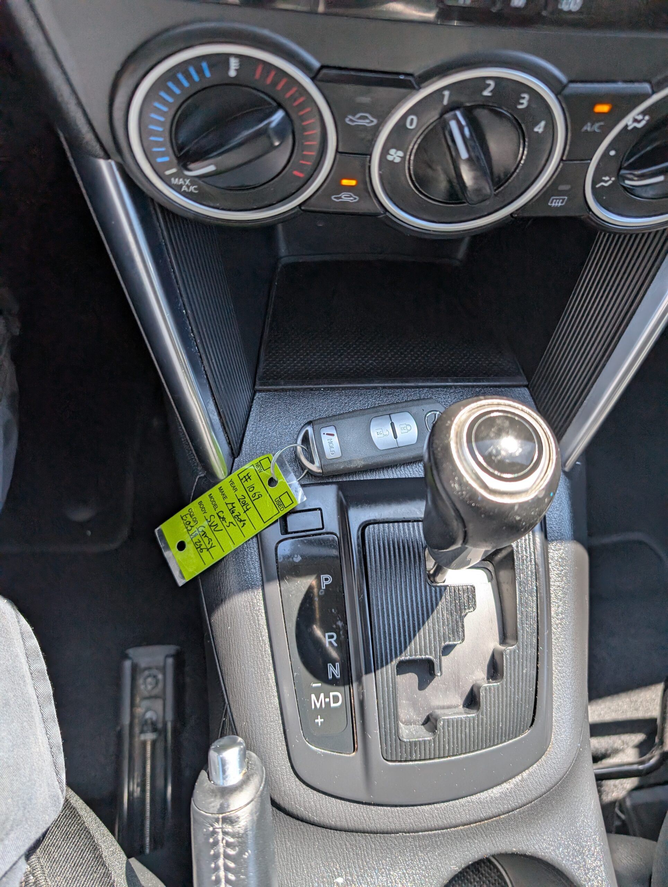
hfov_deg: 56.9
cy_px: 444
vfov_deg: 71.5
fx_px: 616
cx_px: 334
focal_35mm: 24
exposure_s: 1/551
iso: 111
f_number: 1.68
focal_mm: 6.9
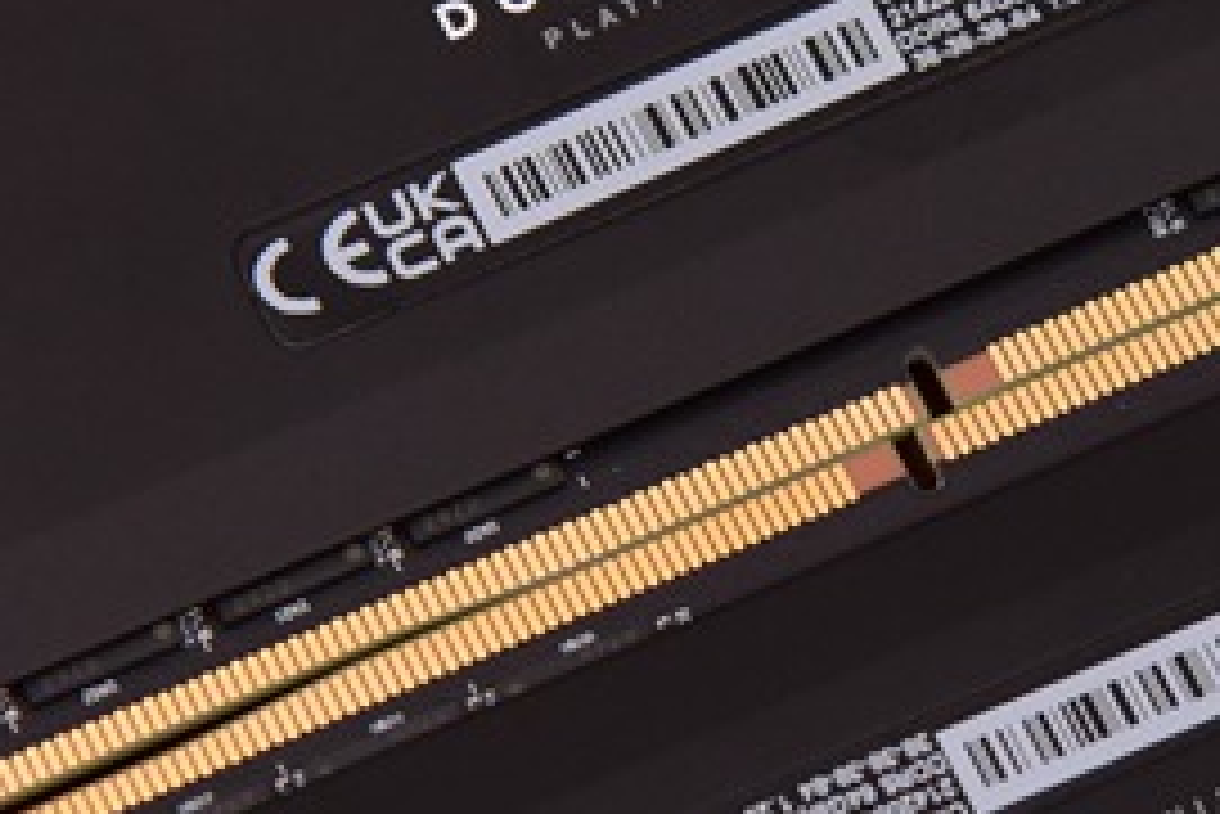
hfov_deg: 4.5
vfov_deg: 3.0
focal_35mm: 453
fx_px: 15359
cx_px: 936
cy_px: 551
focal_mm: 120
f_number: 5.6
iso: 1600
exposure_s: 1/60
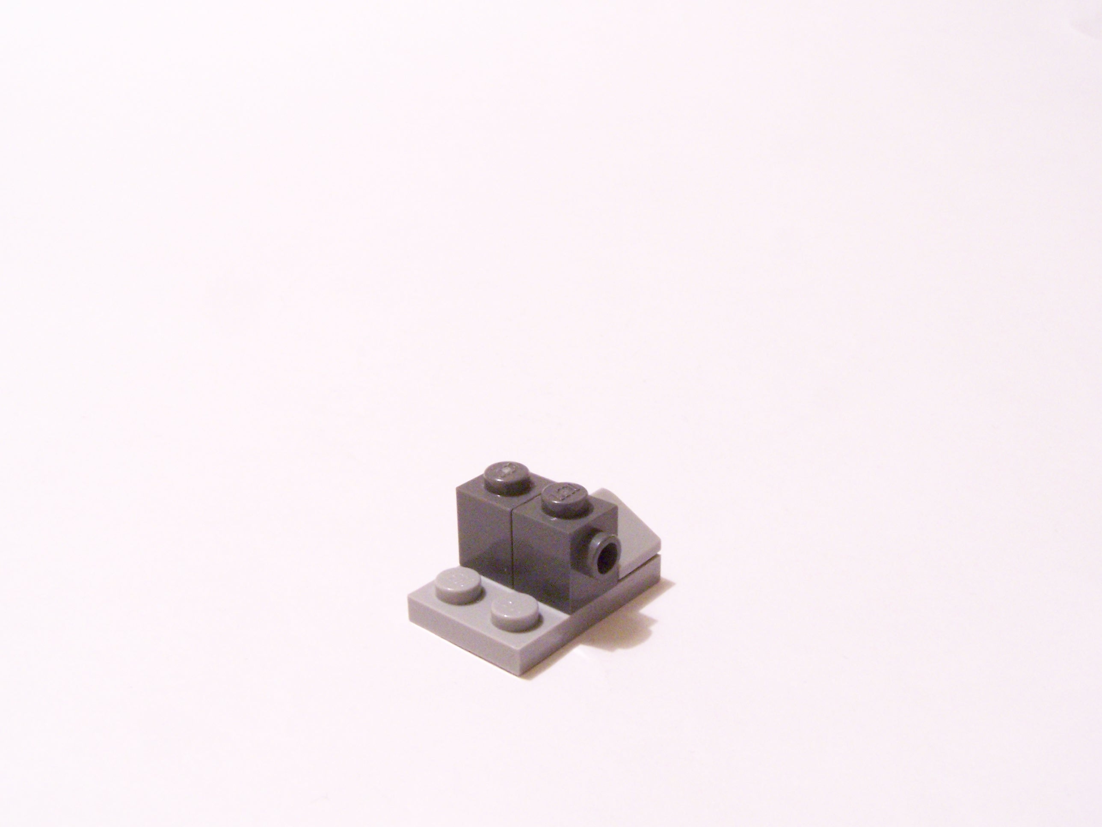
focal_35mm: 40
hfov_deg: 46.8
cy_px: 414
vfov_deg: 36.0
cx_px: 551
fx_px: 1273
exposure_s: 1/2
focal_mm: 6.7
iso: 400
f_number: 8
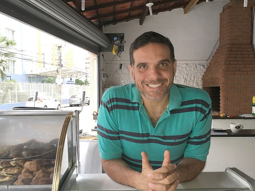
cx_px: 125
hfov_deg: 51.4
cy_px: 104
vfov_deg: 39.6
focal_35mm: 36
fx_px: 265
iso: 50
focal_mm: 4.15
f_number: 2.2
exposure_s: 1/30
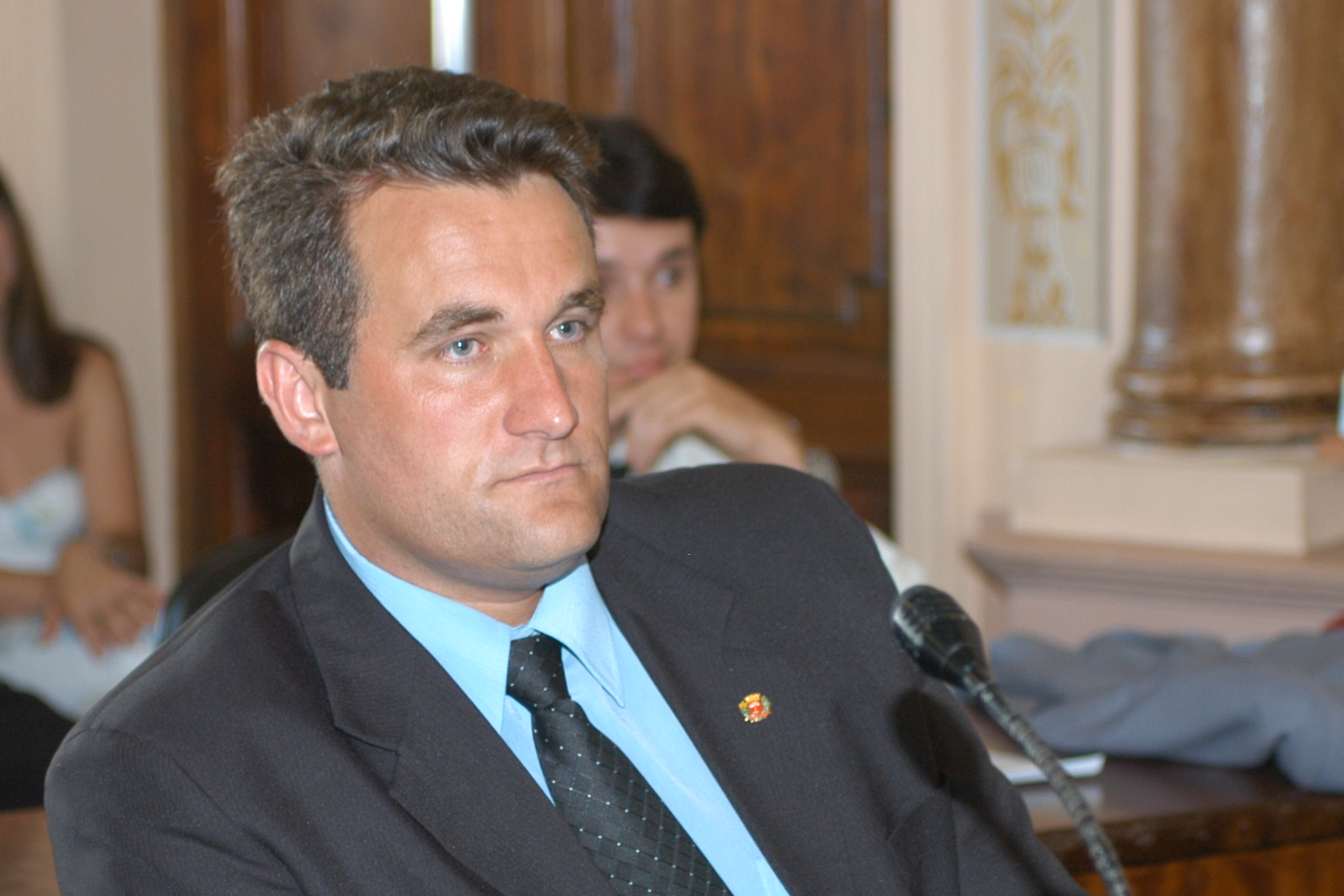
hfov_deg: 15.2
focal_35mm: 135
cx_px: 612
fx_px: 5039
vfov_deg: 10.1
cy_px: 674
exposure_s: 1/50
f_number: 2.8
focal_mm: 58
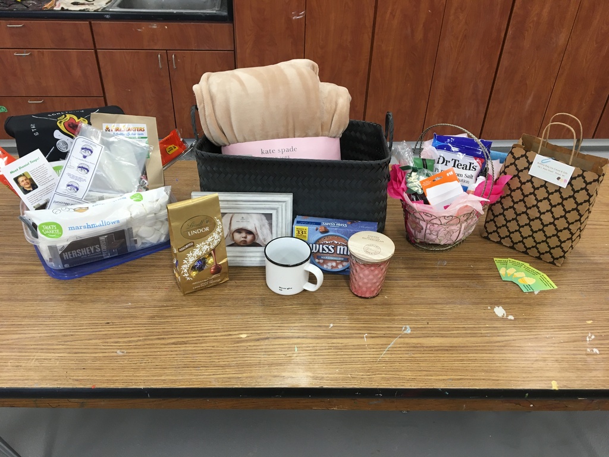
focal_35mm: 29
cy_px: 228
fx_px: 510
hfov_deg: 61.7
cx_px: 304
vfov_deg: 48.2
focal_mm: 4.15
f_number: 2.2
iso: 40
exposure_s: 1/30
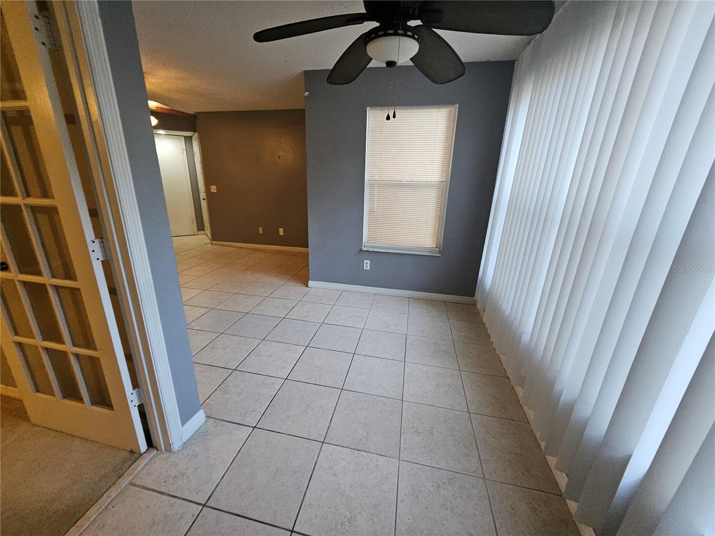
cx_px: 358
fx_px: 269
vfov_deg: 89.9
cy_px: 268
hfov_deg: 106.2
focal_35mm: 13
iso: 250
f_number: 2.2
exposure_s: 1/60
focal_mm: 1.74
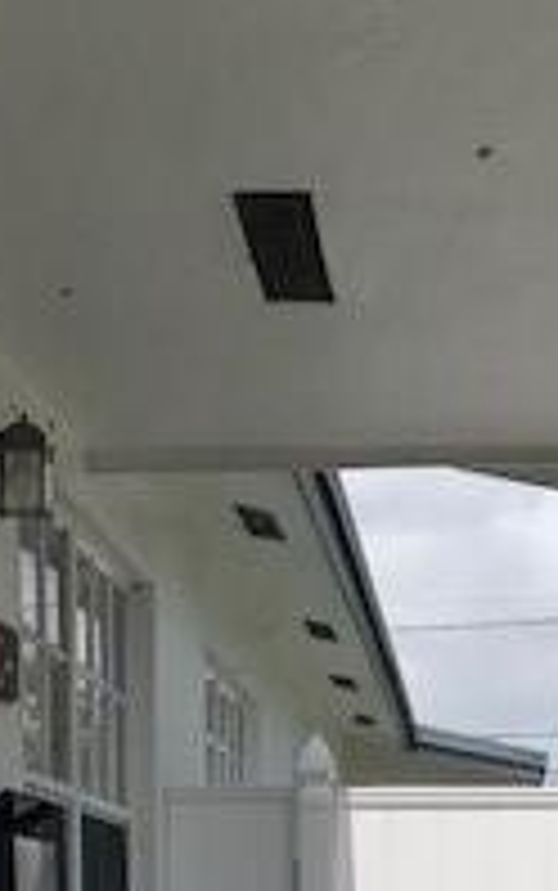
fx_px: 2332
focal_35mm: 96
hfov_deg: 13.6
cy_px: 1364
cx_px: 292
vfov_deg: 18.9
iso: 20
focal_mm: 3.99
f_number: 1.8
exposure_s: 1/3472
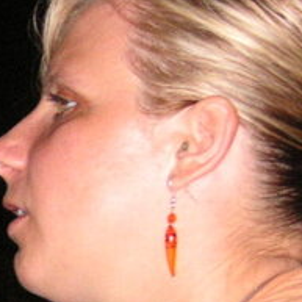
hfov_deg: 8.0
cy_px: 230
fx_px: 2102
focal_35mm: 213
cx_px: -199
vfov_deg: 8.2
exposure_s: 1/60
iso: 160
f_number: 3.7
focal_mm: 9.6
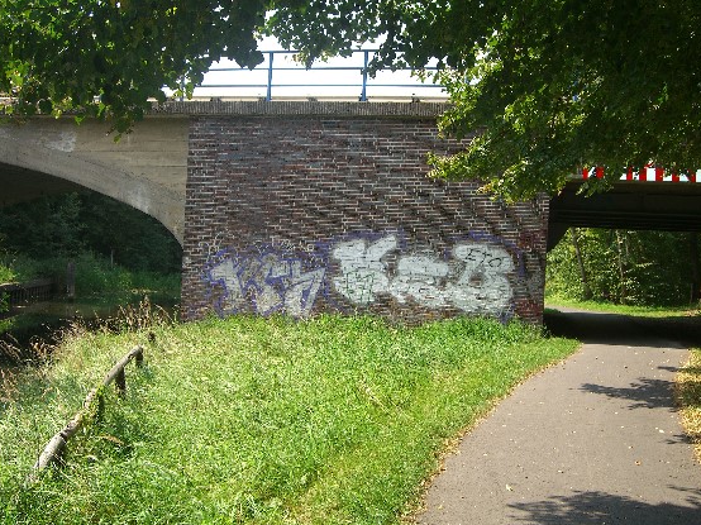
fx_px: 810
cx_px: 368
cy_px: 256
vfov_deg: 35.9
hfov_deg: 46.8
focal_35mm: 40
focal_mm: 7.9
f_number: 4
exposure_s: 1/200
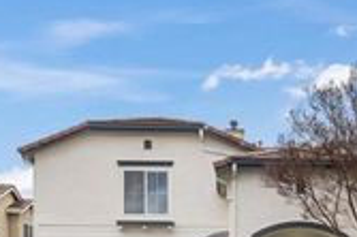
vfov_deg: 23.3
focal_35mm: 51
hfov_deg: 38.3
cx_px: 248
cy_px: 312
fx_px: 505
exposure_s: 1/500
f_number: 8
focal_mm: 17
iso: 640
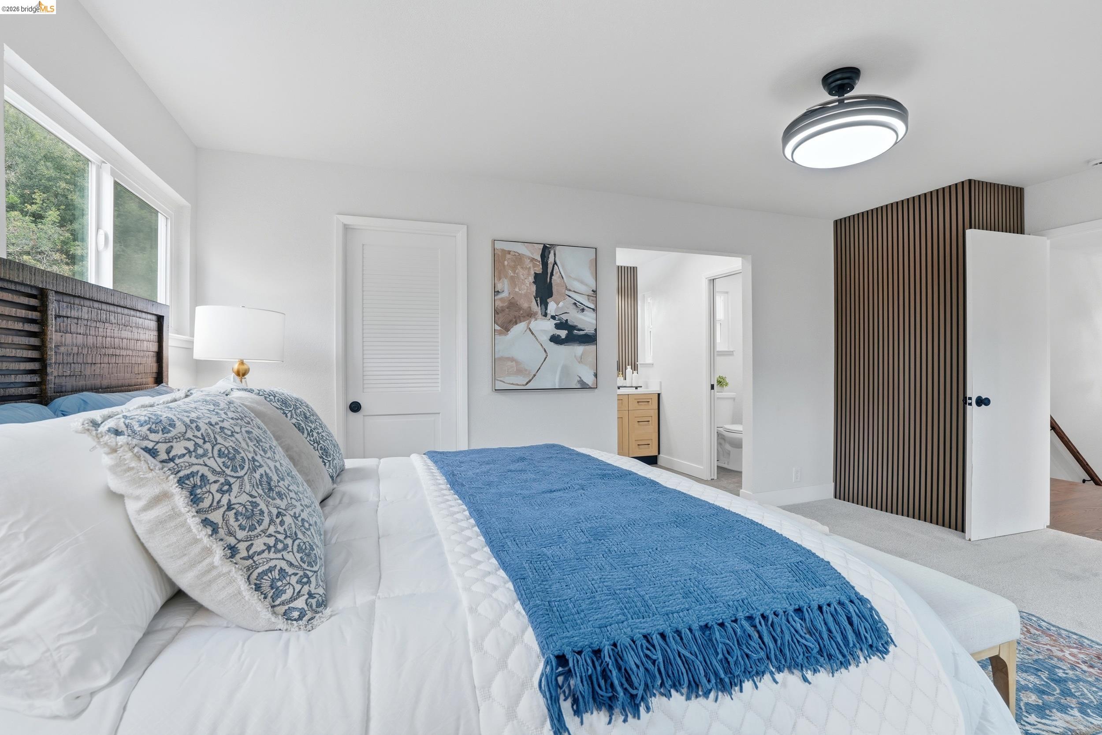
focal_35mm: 16
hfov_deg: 96.7
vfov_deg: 73.8
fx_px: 490
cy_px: 368
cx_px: 551
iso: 250
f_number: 9
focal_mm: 16
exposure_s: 1/200
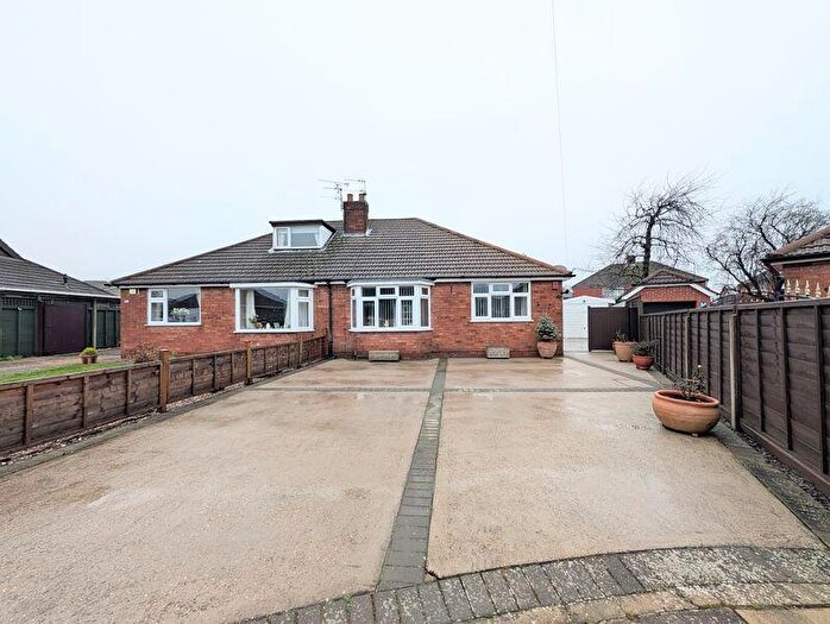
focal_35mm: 12
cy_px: 312
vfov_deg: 94.6
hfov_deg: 110.5
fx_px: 288
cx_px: 415
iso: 167
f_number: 1.7
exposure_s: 1/501
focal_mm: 2.02
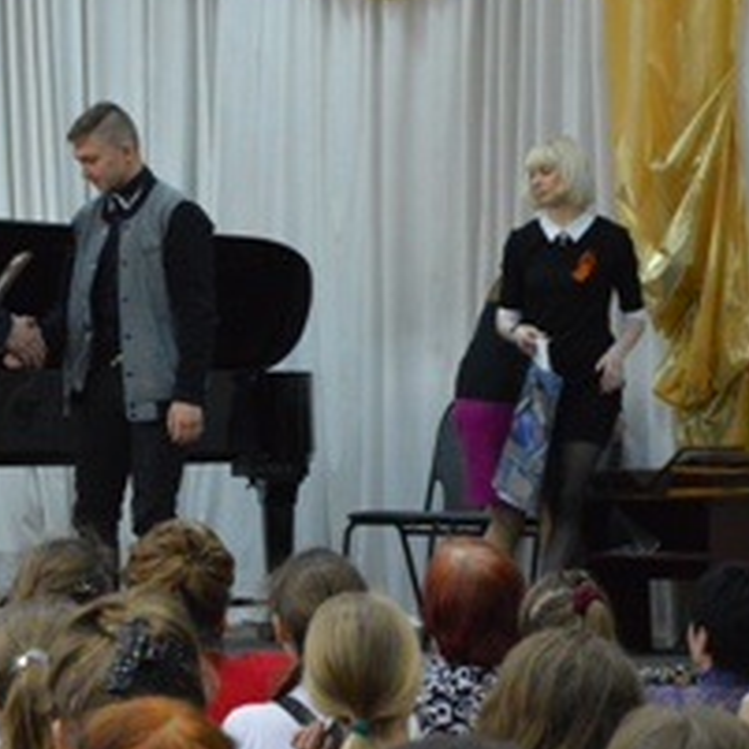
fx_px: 3329
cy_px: 261
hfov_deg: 12.8
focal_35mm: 136
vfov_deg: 12.8
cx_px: 186
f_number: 4.8
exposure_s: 1/125
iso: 3200
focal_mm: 48
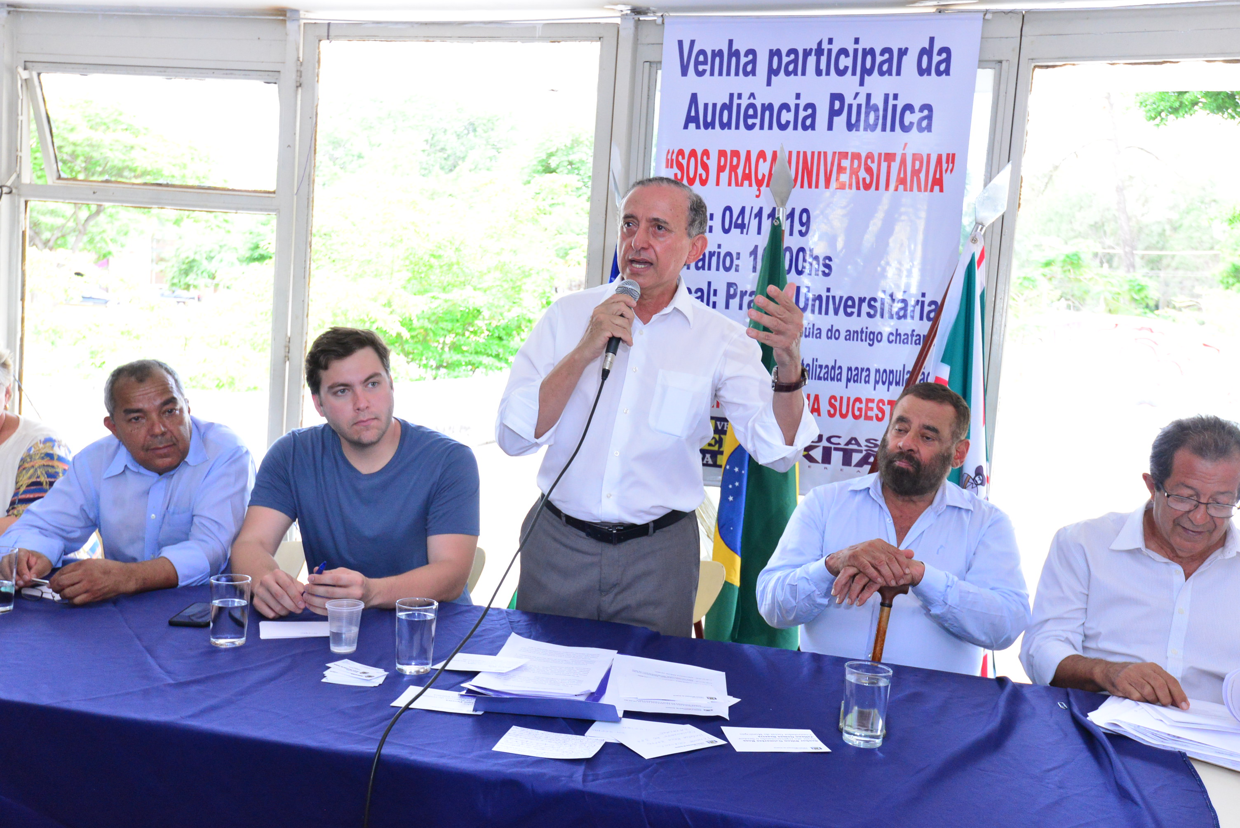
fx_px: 1206
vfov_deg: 37.9
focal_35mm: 35
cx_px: 620
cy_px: 414
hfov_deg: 54.4
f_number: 6.3
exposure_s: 1/80
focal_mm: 35
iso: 4000
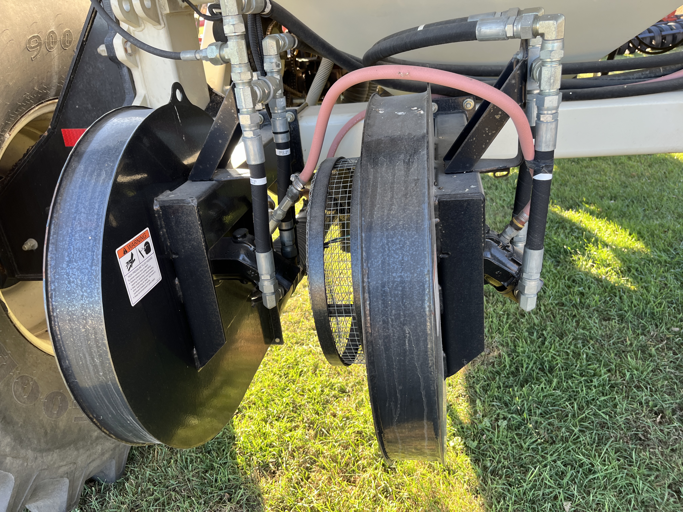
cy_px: 256
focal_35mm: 26
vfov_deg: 53.1
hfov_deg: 67.3
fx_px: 513
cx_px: 342
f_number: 1.6
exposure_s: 1/122
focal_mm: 5.1
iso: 32
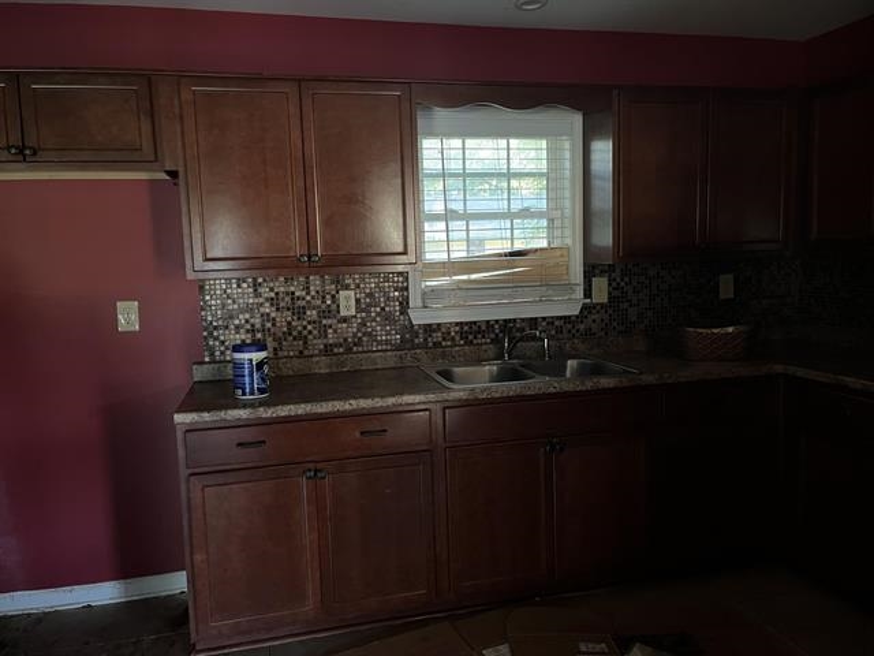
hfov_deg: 67.3
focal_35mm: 26
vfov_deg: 53.1
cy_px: 328
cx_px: 437
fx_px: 656
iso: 800
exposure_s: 1/30
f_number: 1.6
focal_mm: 5.1
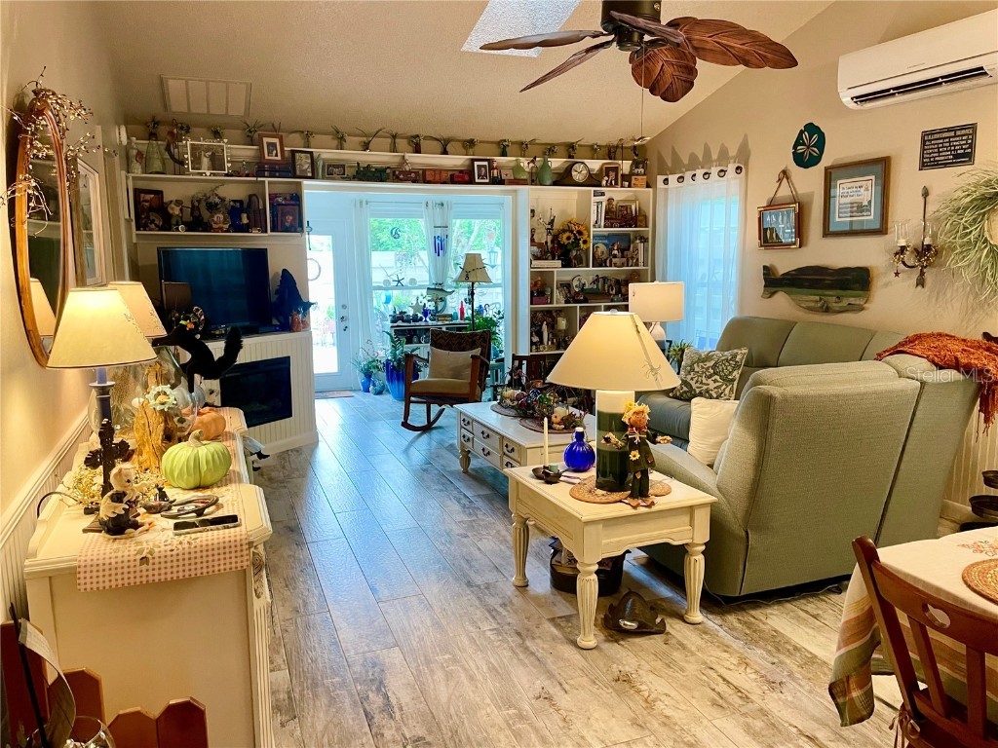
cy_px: 374
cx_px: 499
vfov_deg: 53.1
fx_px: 750
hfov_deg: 67.3
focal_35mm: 26
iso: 125
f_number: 1.6
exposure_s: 1/60
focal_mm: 4.2
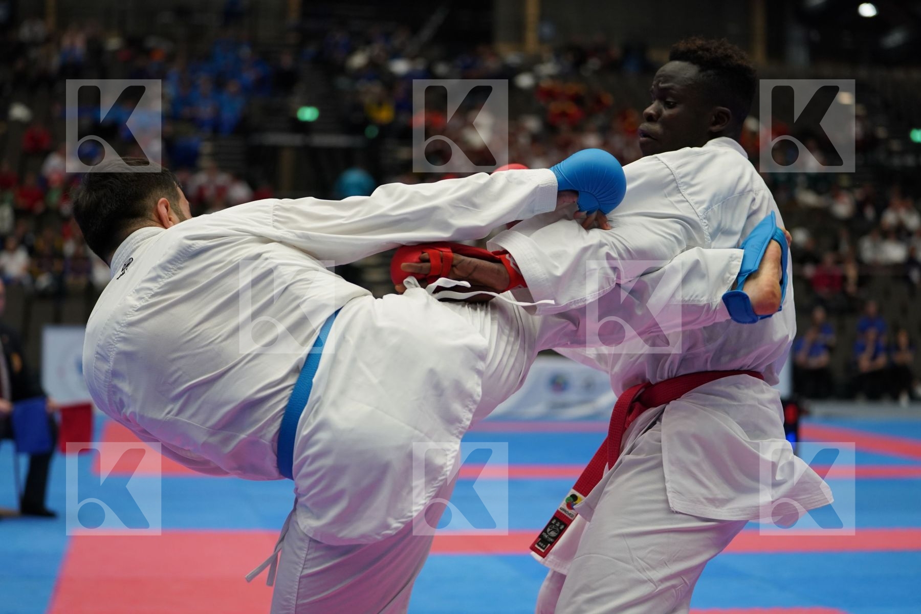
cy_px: 307
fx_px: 1867
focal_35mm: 73
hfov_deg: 27.7
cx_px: 460
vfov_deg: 18.7
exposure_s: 1/1000
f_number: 2.8
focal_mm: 73
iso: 2000
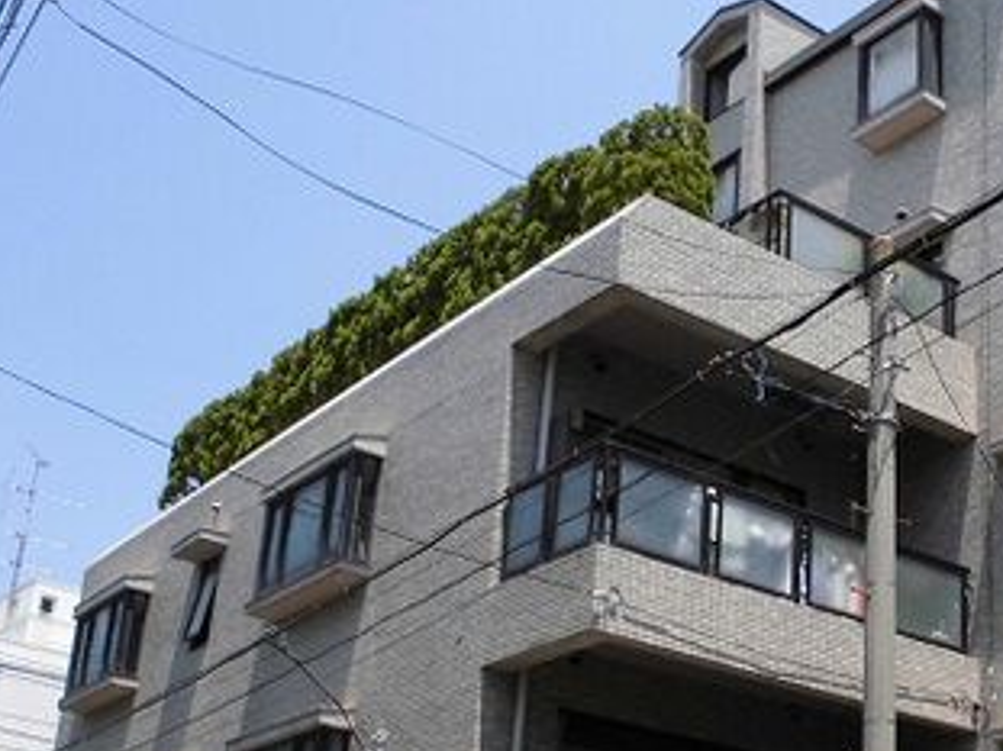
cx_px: 777
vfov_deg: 25.7
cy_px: 590
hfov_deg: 33.5
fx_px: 1622
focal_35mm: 56
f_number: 3.7
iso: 100
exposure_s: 1/400
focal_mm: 5.3
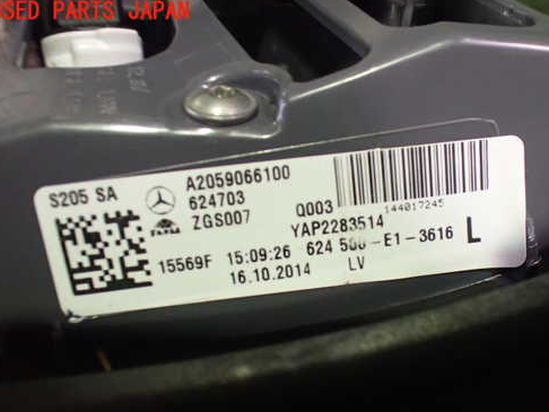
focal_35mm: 37
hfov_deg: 49.9
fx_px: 587
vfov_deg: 38.5
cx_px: 323
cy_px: 252
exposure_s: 1/40
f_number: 2.3
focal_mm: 5.4
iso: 800
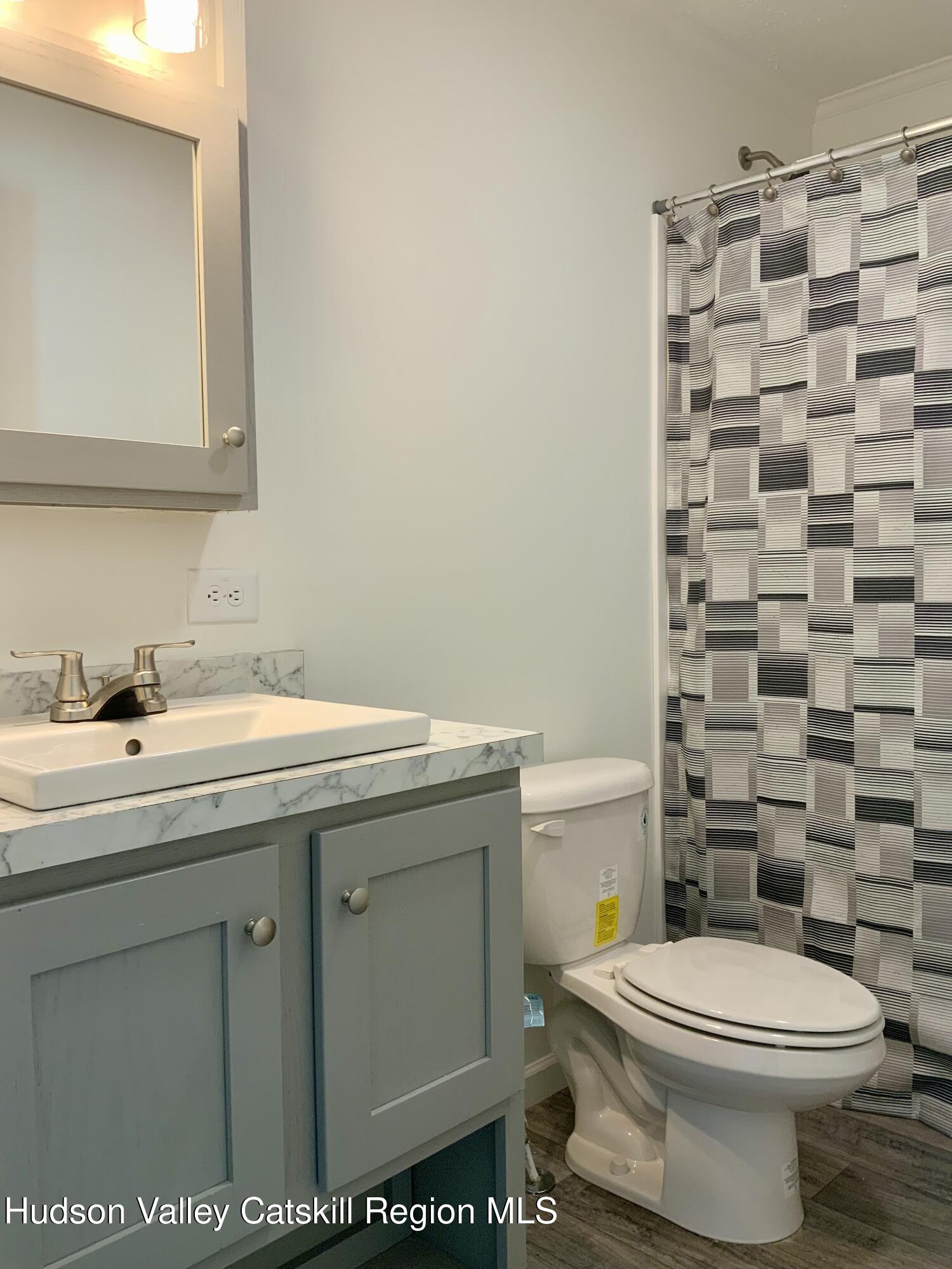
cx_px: 476
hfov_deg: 48.2
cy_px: 634
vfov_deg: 61.7
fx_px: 1063
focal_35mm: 29
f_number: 1.8
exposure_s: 1/60
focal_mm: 3
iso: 40
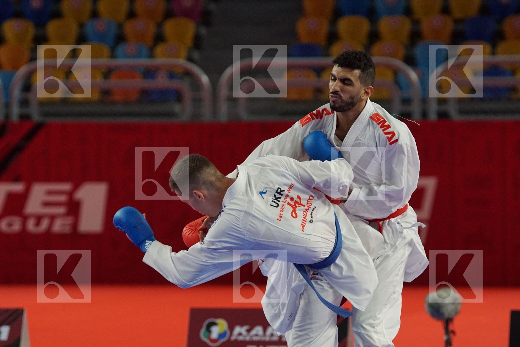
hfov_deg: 9.1
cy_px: 174
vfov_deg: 6.1
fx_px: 3250
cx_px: 260
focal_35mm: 225
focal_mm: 150
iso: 3200
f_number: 3.2
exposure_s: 1/2000
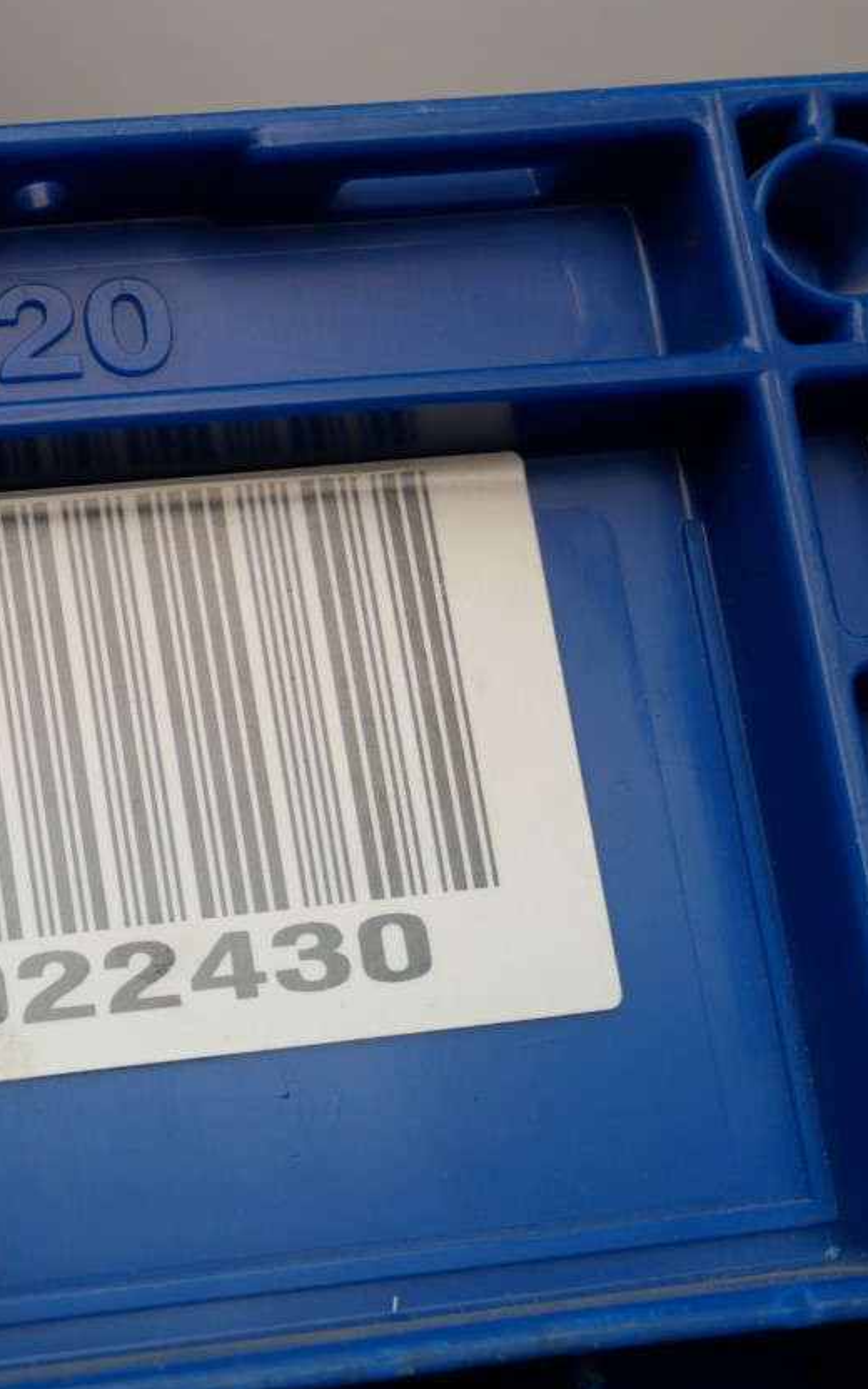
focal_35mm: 55
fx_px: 2082
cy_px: 895
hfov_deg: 21.7
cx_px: -195
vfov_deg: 36.6
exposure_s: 1/125
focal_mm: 15
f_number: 4
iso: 200
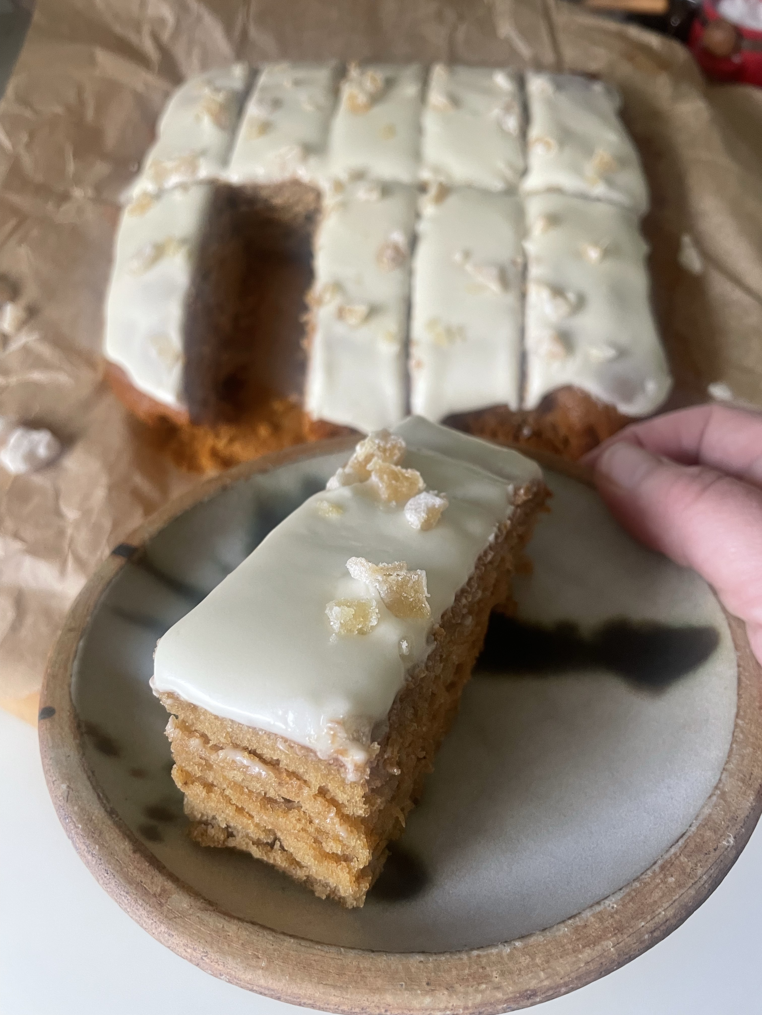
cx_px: 381
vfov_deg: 67.3
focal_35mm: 26
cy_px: 508
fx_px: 763
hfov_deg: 53.1
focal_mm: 4.2
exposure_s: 1/73
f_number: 1.6
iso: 125
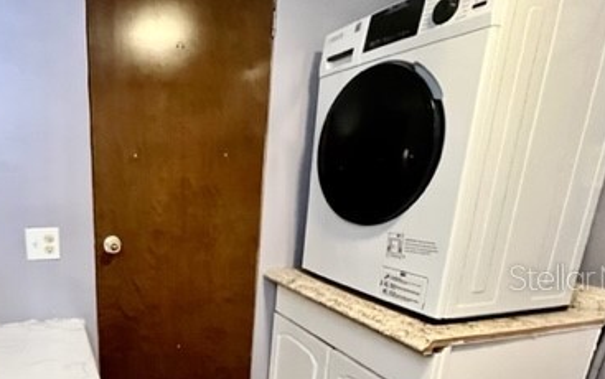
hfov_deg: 68.8
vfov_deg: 49.4
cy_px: 277
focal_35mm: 24
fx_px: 396
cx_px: 137
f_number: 1.8
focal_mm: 1.57
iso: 800
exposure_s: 1/60
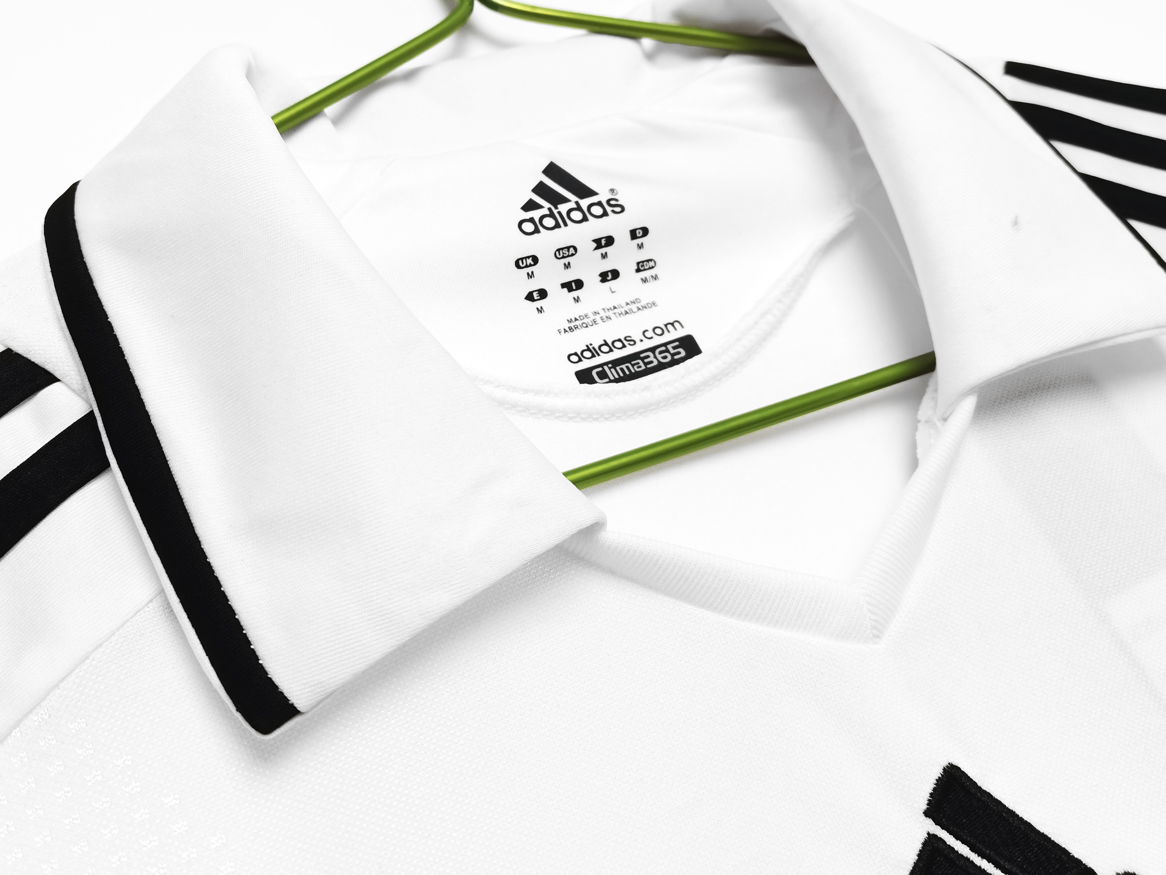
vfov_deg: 40.4
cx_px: 496
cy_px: 334
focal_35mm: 35
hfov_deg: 52.4
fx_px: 1179
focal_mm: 5.58
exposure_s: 1/113
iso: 50
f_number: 1.8
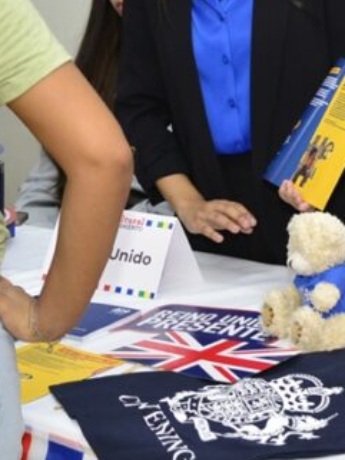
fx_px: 1833
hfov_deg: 10.7
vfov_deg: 14.1
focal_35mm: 138
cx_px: 222
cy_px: 39
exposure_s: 1/200
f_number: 4.5
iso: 1000
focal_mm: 45
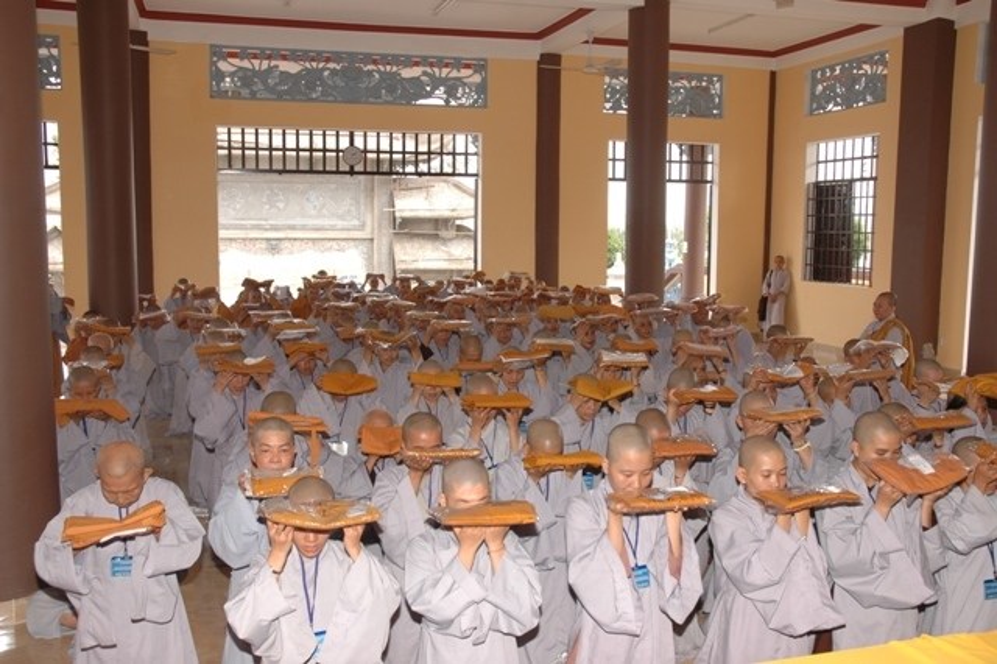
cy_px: 332
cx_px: 498
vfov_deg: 36.8
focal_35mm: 36
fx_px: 996
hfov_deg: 53.2
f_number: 5
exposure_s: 1/100
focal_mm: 24
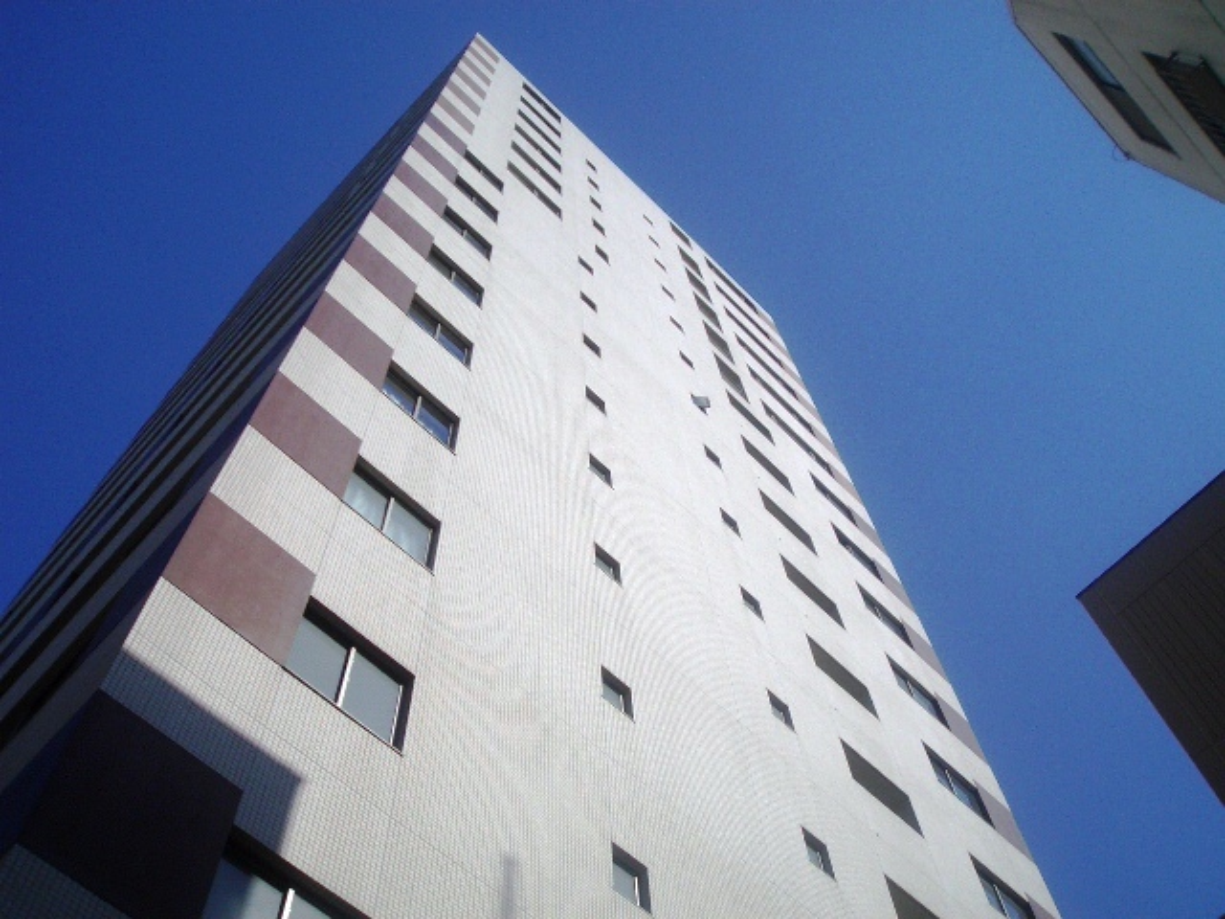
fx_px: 1274
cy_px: 460
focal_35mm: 36
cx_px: 612
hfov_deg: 51.4
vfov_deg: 39.7
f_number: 8
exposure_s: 1/400
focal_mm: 4.8
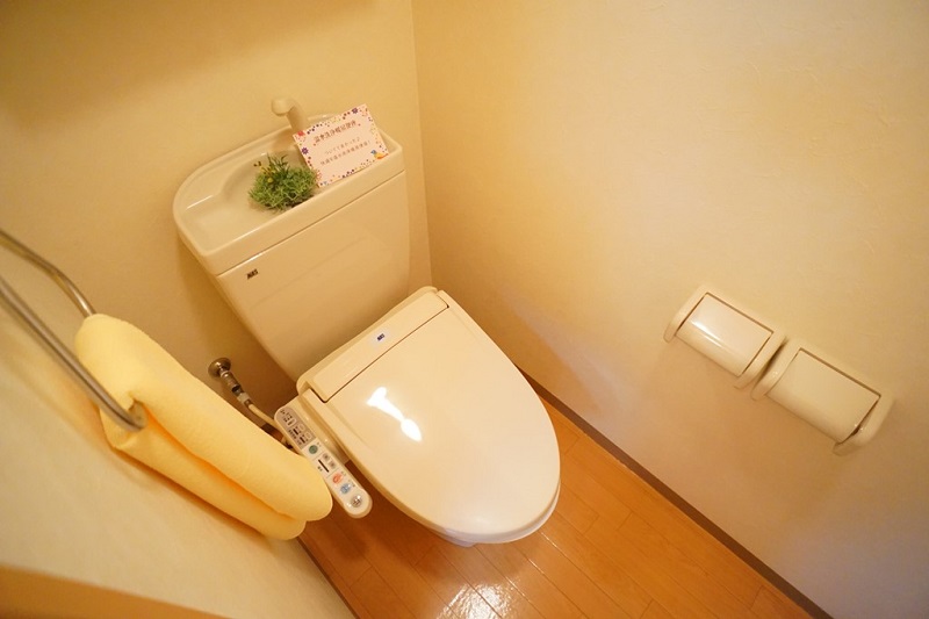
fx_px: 619
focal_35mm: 24
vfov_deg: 53.1
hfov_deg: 73.8
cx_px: 464
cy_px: 310
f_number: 2.8
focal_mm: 16
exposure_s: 1/160
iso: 3200
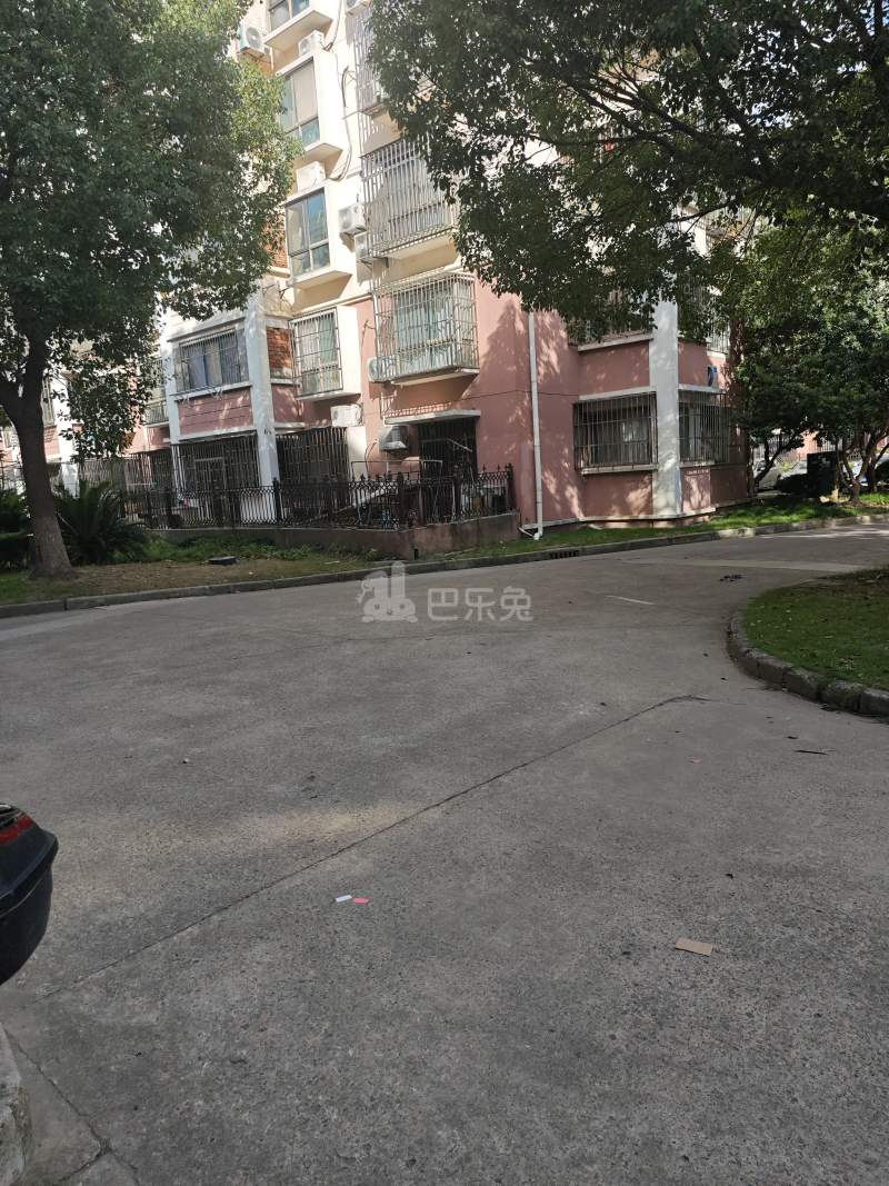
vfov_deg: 73.9
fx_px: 788
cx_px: 444
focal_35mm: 23
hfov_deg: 58.9
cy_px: 593
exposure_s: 1/1190
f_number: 2
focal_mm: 8.72
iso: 50
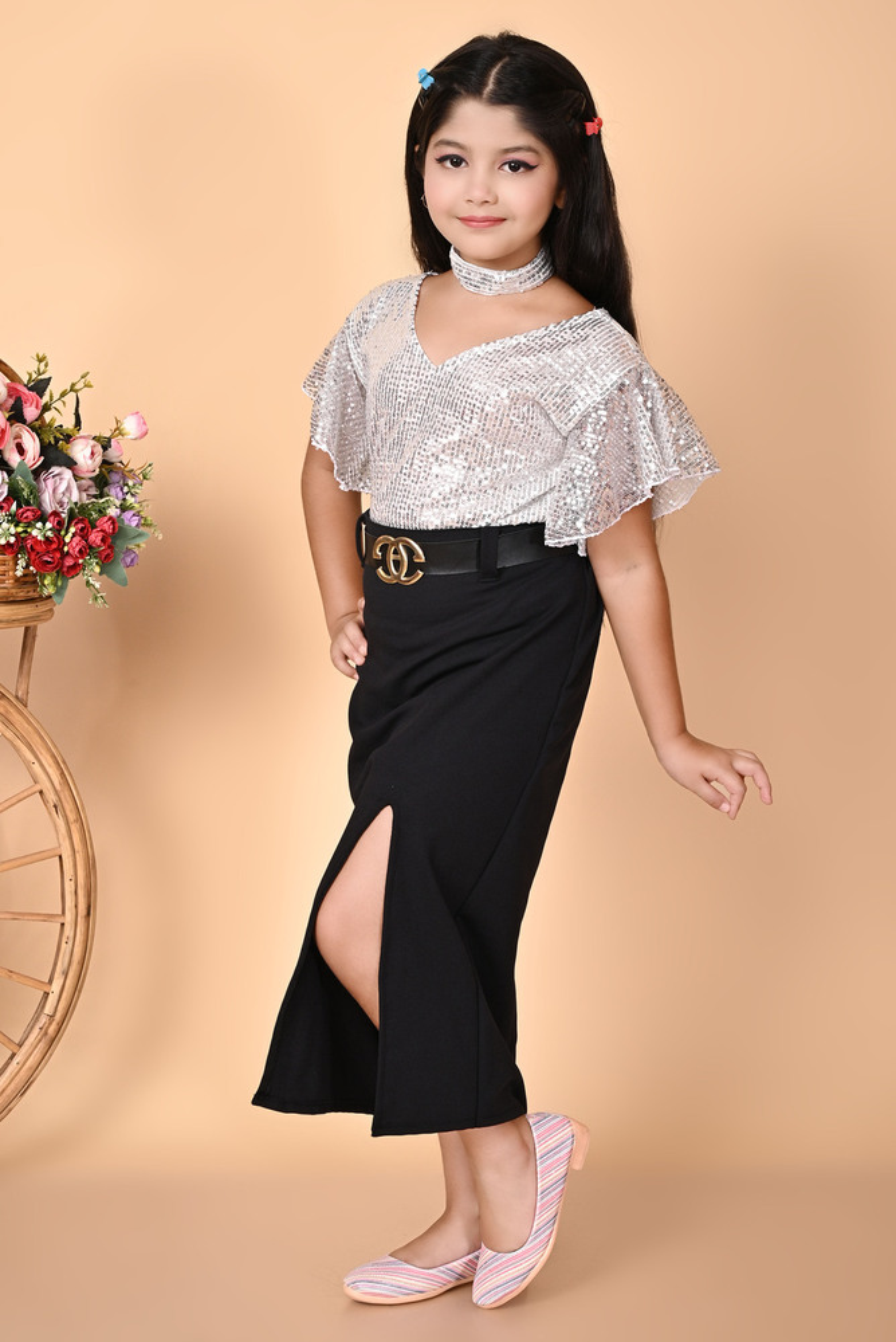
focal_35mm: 70
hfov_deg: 19.5
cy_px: 671
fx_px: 2610
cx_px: 448
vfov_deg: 28.8
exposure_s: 1/160
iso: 320
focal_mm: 70
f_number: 13
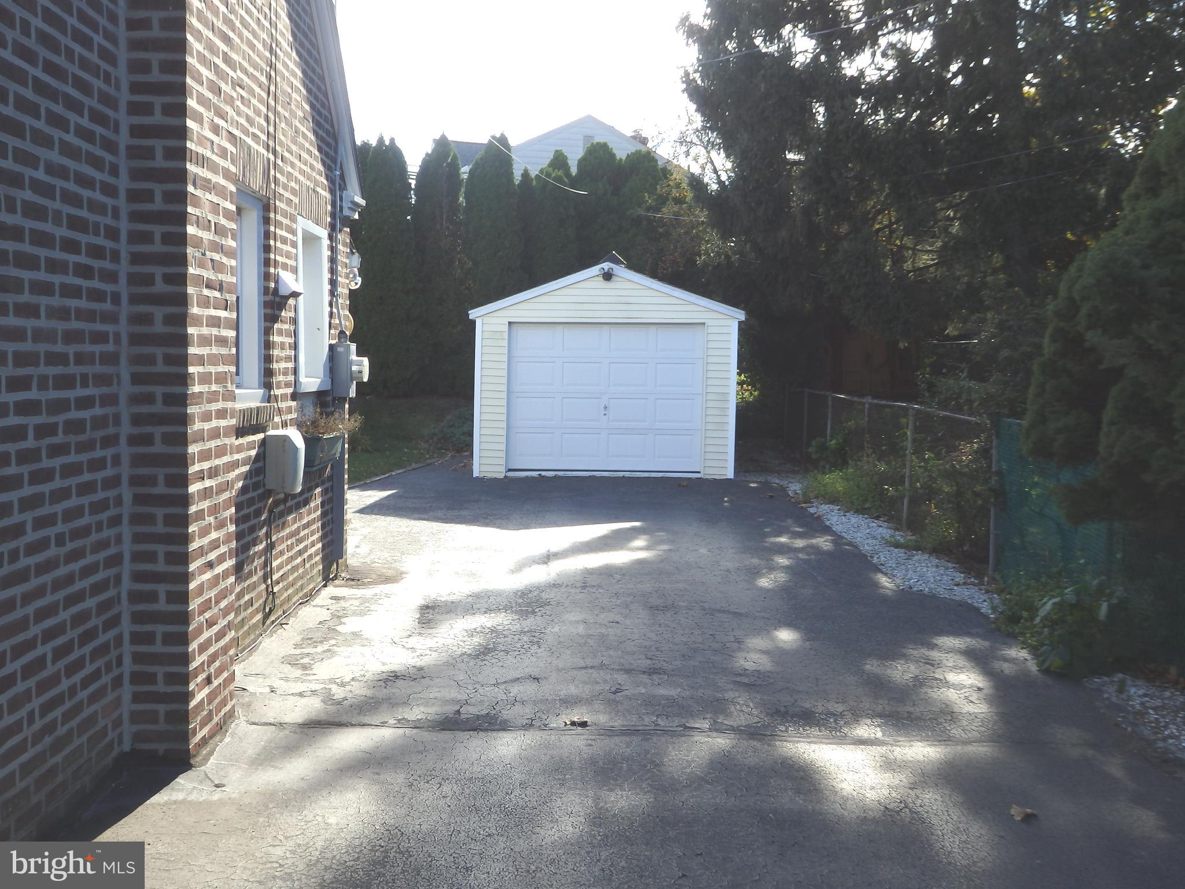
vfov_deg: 38.7
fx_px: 1267
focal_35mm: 37
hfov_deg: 50.1
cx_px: 592
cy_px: 444
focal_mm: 6.6
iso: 125
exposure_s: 1/400
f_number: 3.6
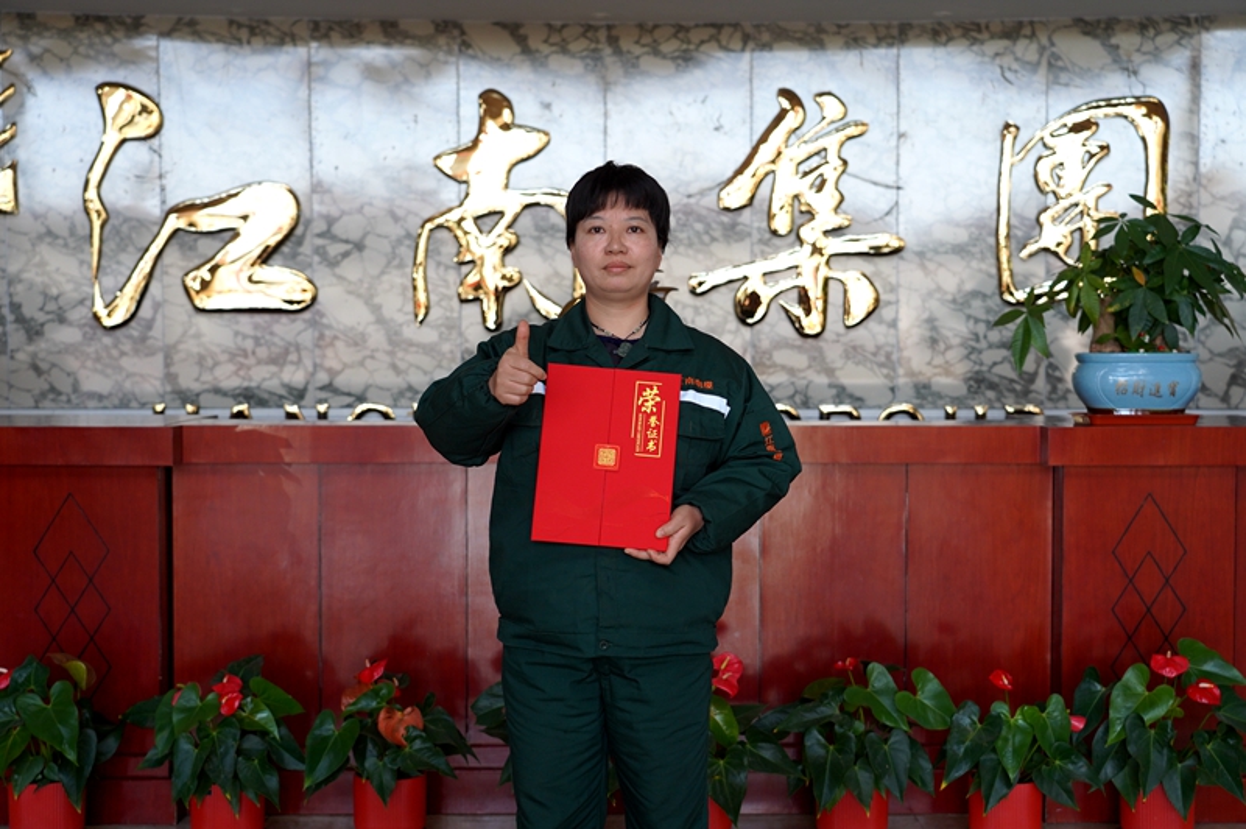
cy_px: 414
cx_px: 623
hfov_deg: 38.2
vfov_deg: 25.9
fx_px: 1798
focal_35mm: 52
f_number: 4
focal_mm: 52
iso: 500
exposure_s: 1/160
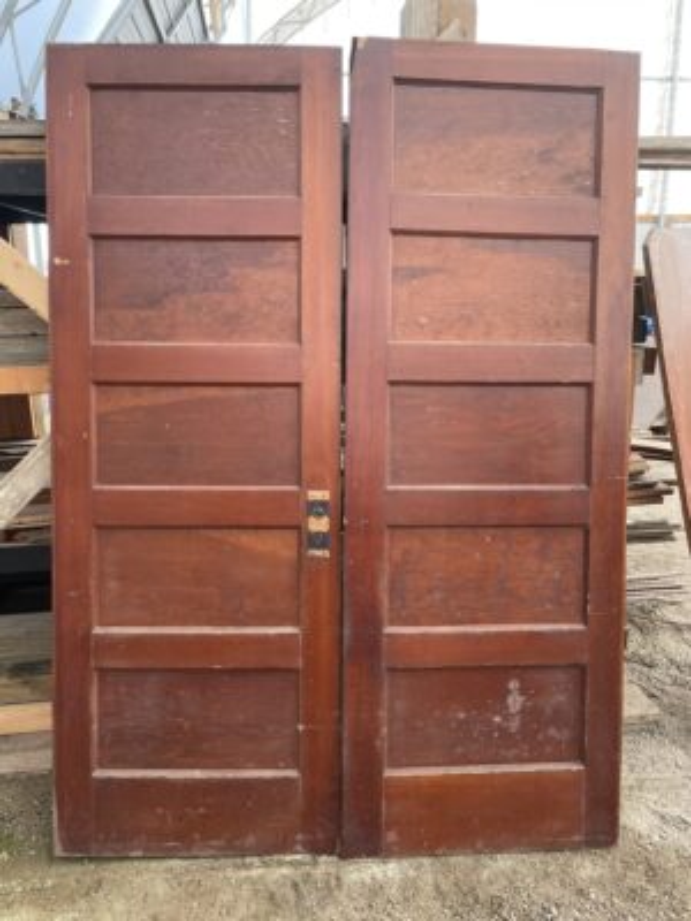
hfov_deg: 53.1
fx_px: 692
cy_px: 460
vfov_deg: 67.3
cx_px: 346
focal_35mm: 26
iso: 80
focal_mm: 4.2
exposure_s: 1/121
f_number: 1.6
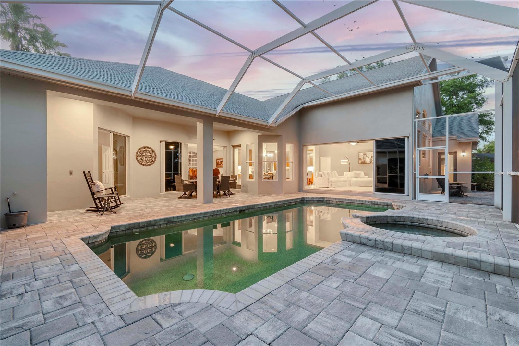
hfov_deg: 100.4
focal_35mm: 15
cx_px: 260
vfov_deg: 77.3
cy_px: 173
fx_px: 216
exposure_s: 1.3
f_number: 8
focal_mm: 10
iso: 200
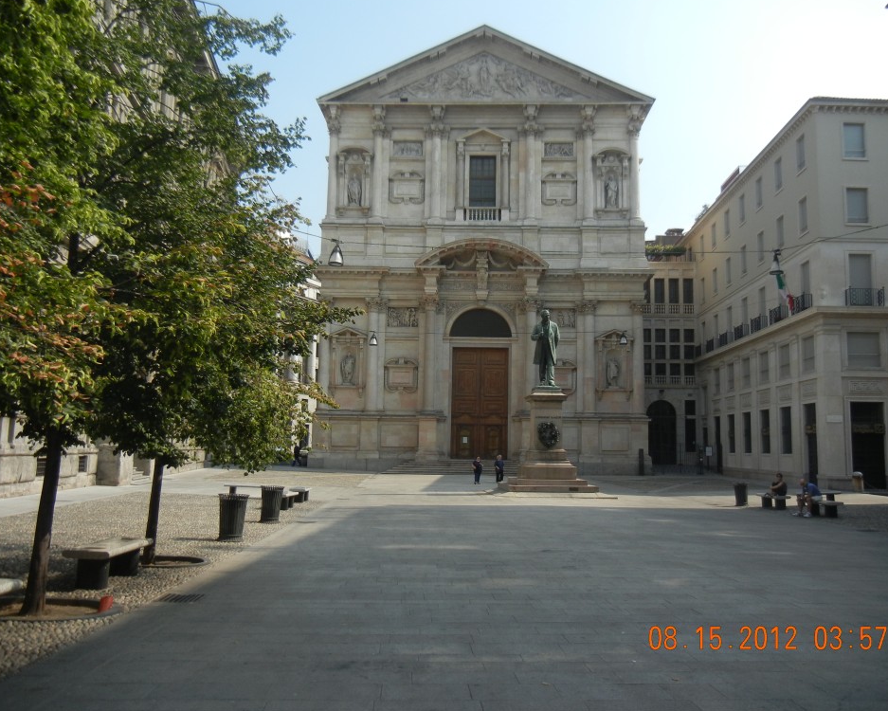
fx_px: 841
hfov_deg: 55.6
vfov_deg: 45.8
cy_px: 350
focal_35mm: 32
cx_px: 462
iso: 160
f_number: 7
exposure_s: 1/312
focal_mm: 5.4
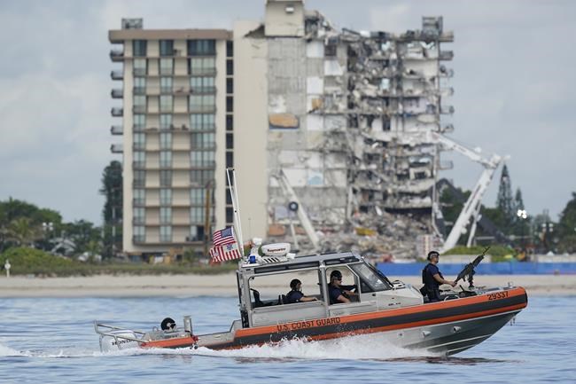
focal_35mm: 600
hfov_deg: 3.4
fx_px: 9597
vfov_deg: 2.3
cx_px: 288
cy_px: 192
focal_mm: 600
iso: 1600
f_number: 7.1
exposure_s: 1/5000
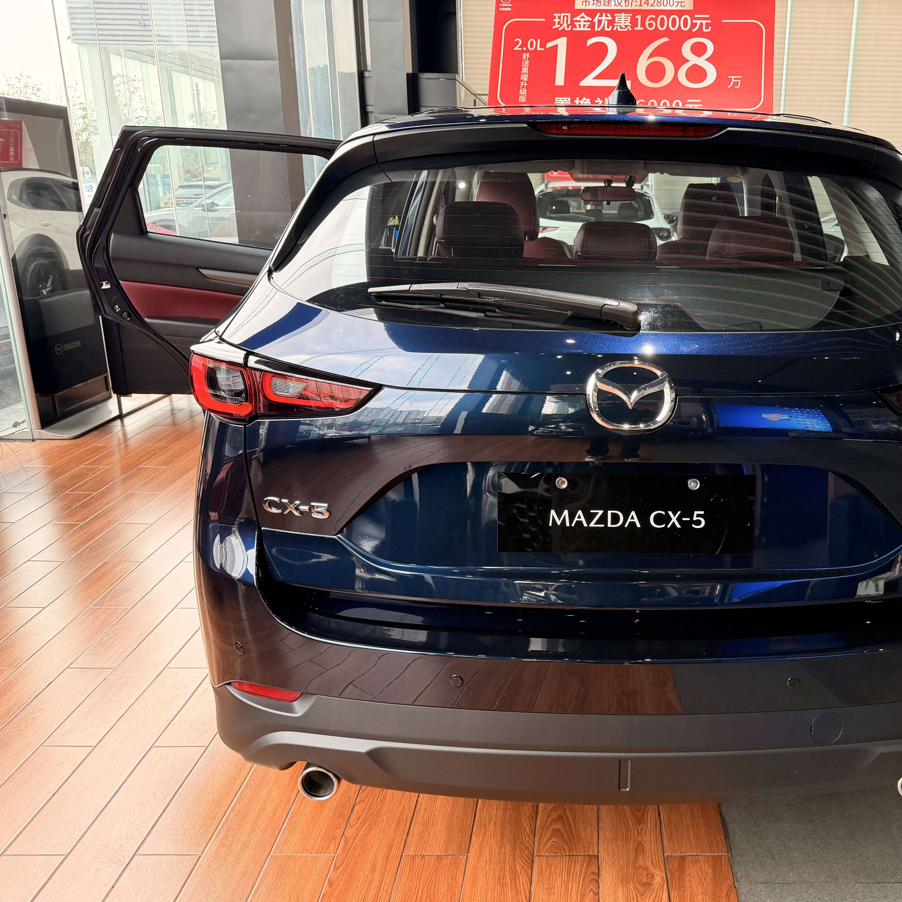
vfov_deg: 55.6
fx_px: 855
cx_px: 615
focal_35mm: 29
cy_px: 462
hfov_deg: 54.3
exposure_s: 1/69
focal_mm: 6.76
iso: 200
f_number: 1.78
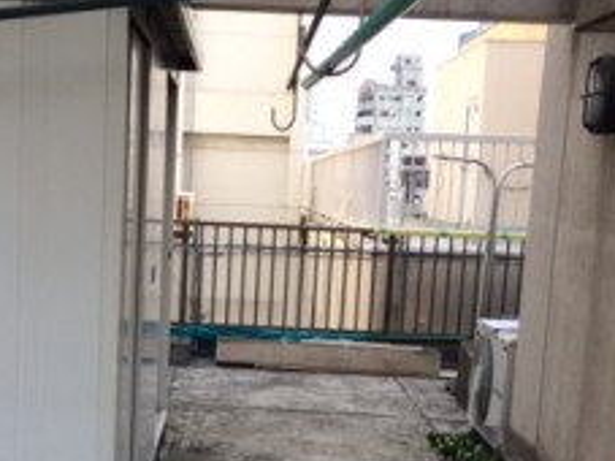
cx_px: 236
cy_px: 373
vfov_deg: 21.9
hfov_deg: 29.3
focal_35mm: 66
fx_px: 1172
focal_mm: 4.12
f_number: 2.2
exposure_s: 1/873
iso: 32
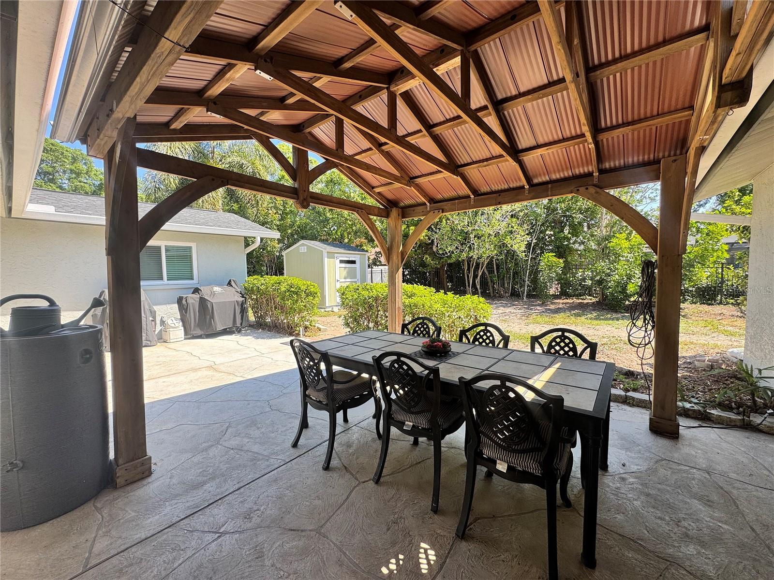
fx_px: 313
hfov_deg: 102.1
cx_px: 387
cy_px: 290
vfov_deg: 85.7
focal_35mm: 14
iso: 40
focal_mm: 2.22
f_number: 2.2
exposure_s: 1/251
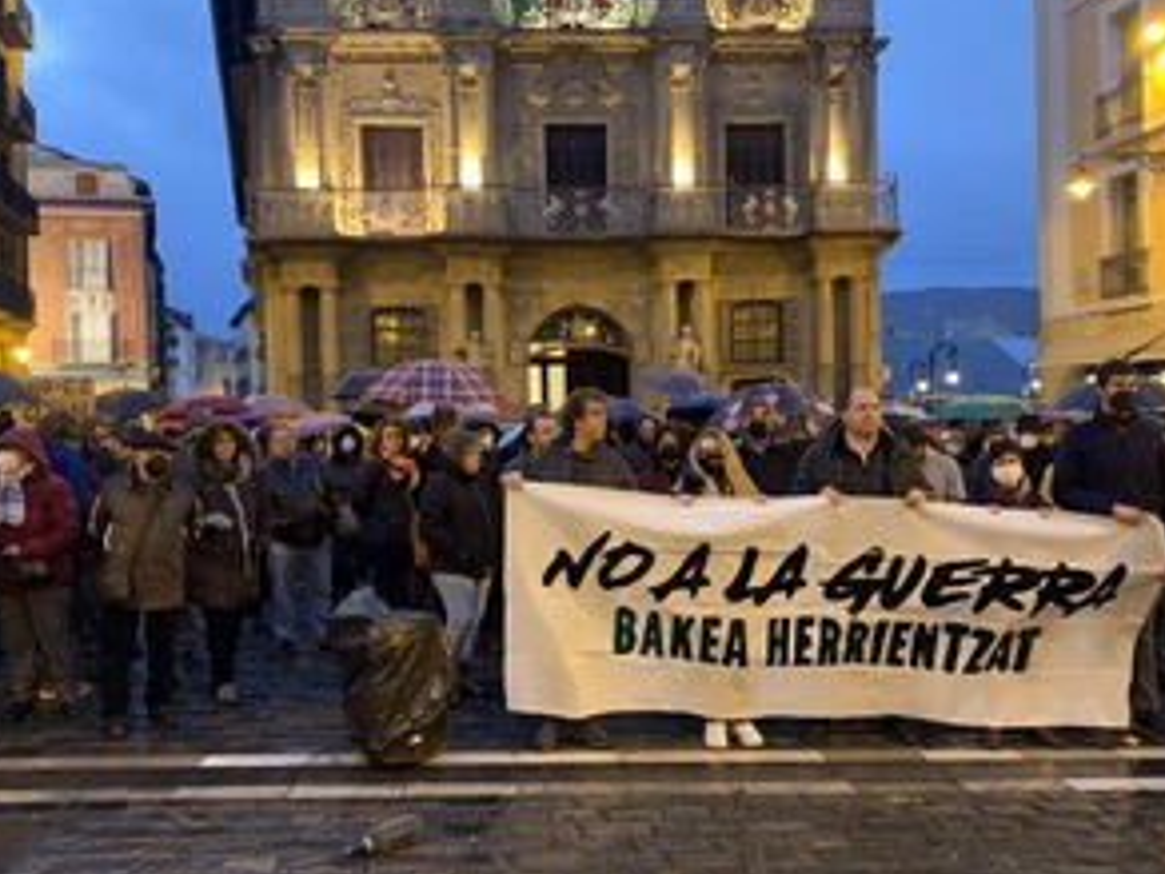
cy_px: 405
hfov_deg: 58.3
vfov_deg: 45.4
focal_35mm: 31
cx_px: 598
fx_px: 1043
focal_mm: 4.25
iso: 320
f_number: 1.8
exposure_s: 1/33
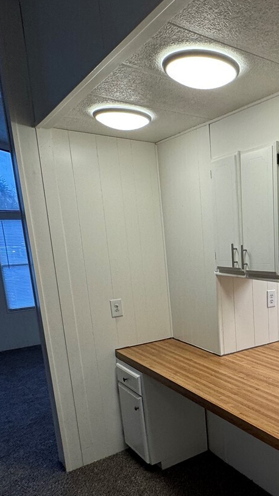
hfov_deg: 35.4
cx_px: 276
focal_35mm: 30
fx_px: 394
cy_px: 320
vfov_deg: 63.1
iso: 100
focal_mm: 2.22
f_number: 2.2
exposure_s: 1/120
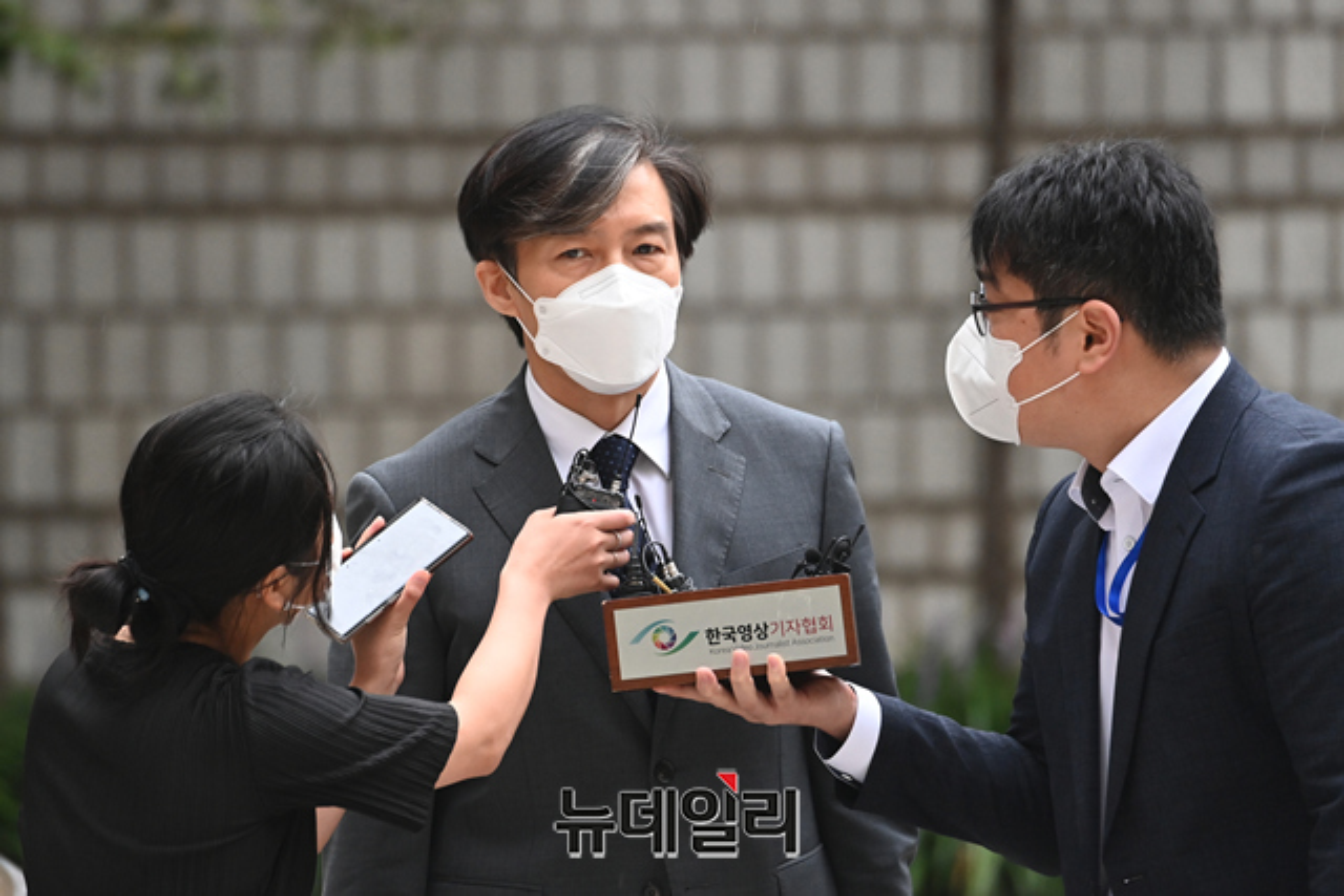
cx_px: 672
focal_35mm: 400
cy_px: 448
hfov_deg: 5.2
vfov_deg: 3.4
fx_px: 14936
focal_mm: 400
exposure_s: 1/320
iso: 3200
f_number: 5.6
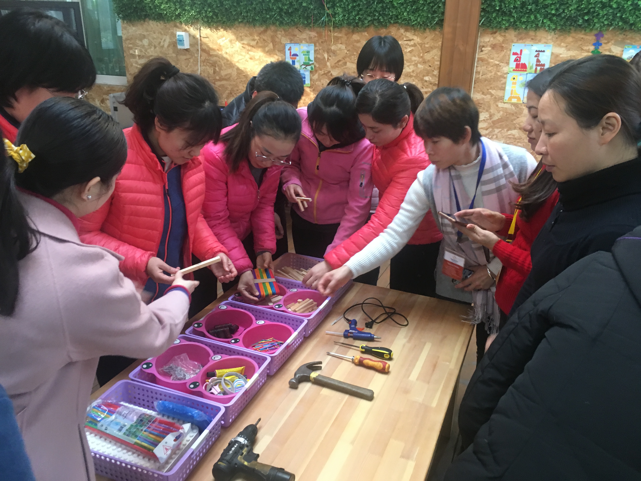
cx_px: 320
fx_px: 537
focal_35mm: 29
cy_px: 240
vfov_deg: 48.2
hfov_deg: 61.7
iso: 200
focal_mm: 4.15
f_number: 2.2
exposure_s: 1/33
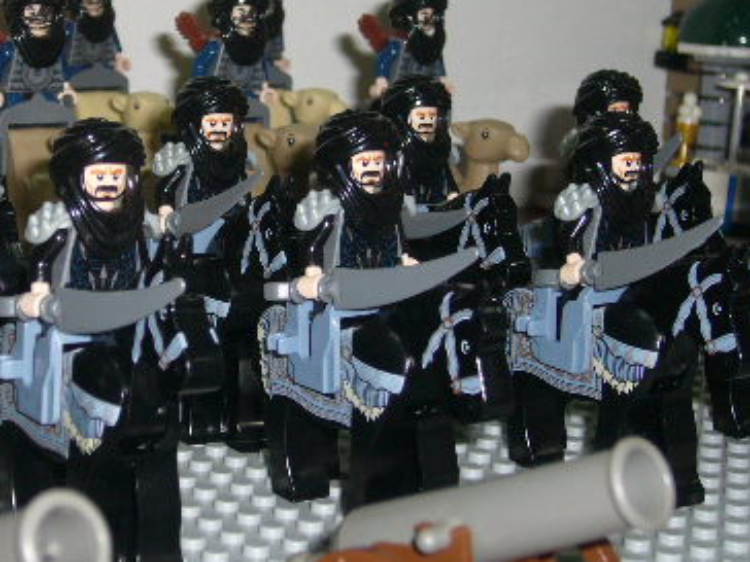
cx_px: 132
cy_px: 191
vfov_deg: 16.7
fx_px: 1907
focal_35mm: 88
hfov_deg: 21.9
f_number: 3.3
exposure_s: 1/60
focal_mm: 8.3
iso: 100
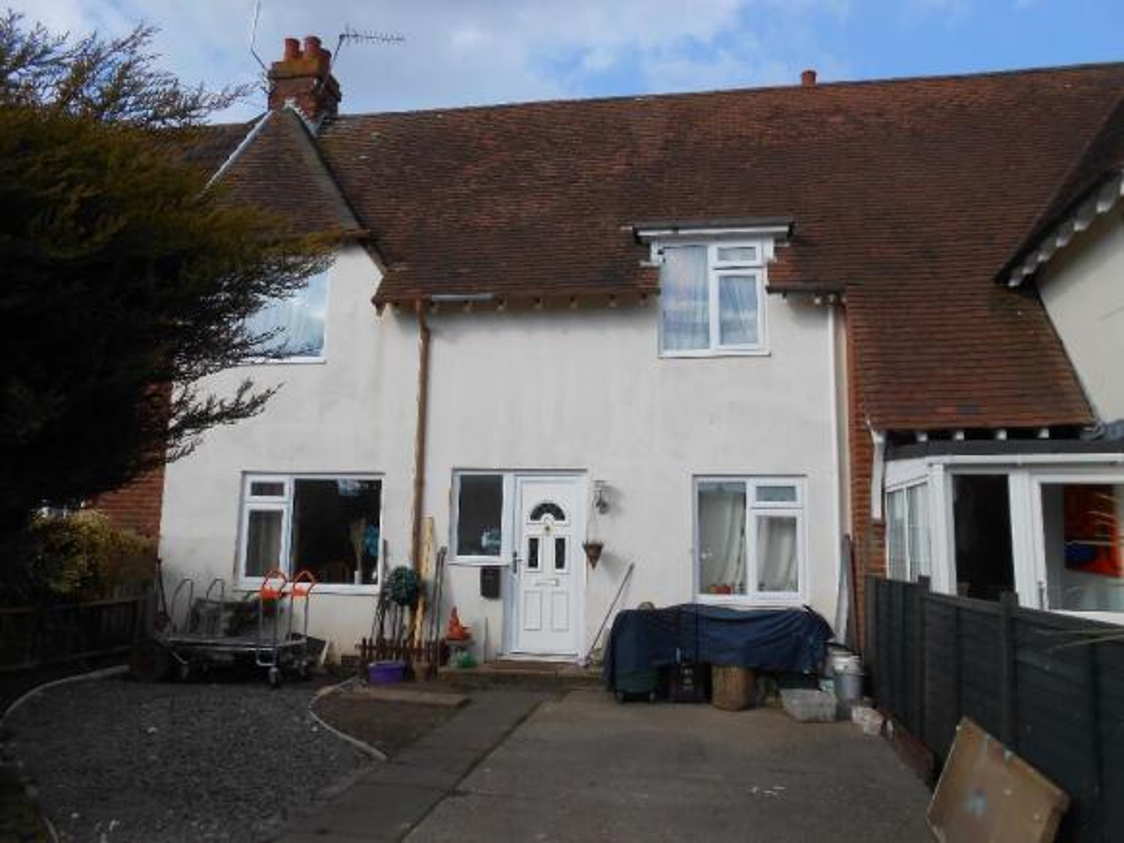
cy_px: 422
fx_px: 844
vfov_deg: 53.0
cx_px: 562
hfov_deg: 67.3
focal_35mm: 26
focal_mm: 4.6
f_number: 3.5
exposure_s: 1/640
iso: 80
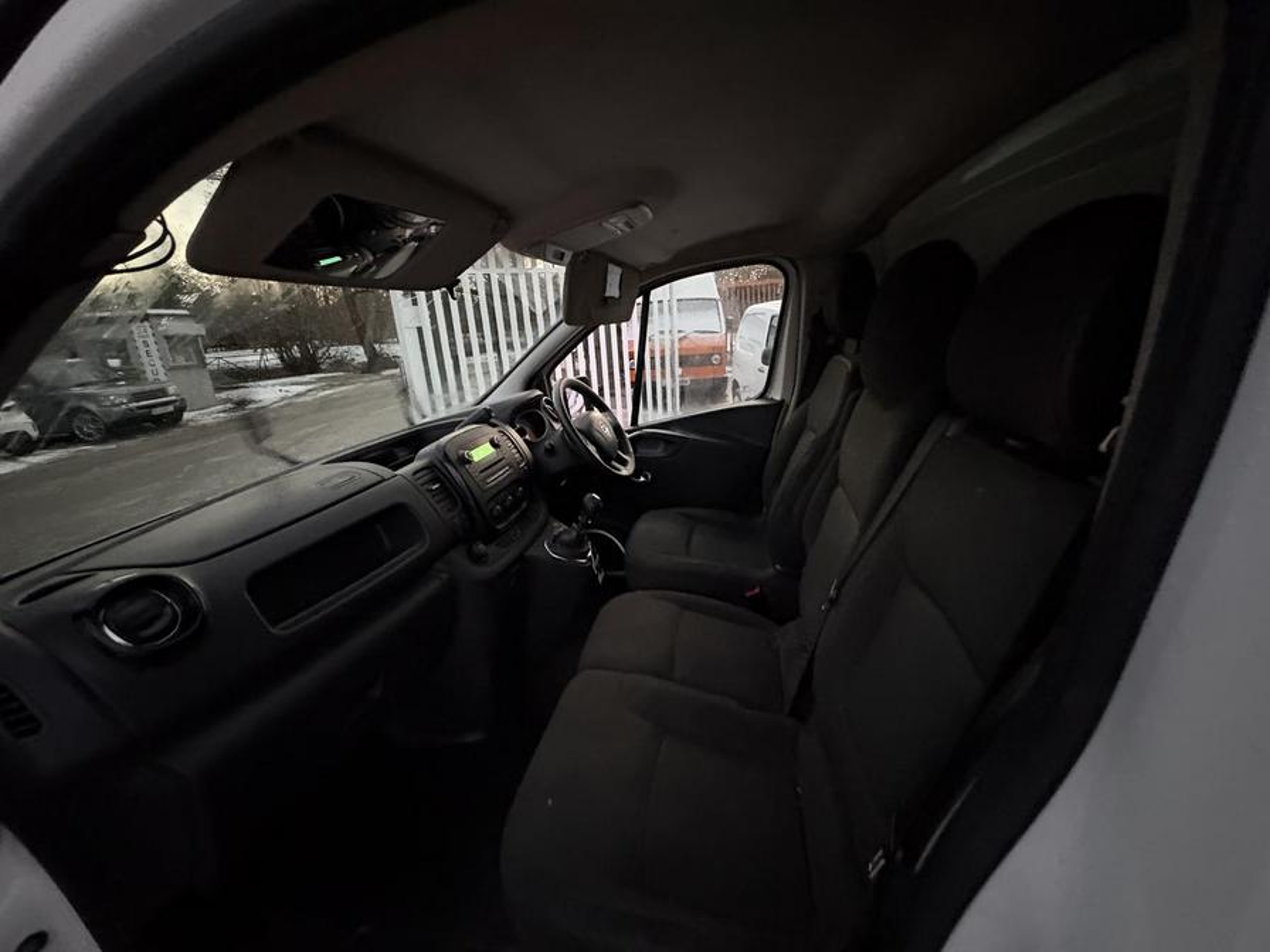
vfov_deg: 85.7
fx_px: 514
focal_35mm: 14
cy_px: 476
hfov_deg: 102.1
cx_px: 635
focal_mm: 2.22
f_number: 2.2
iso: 1600
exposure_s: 1/30
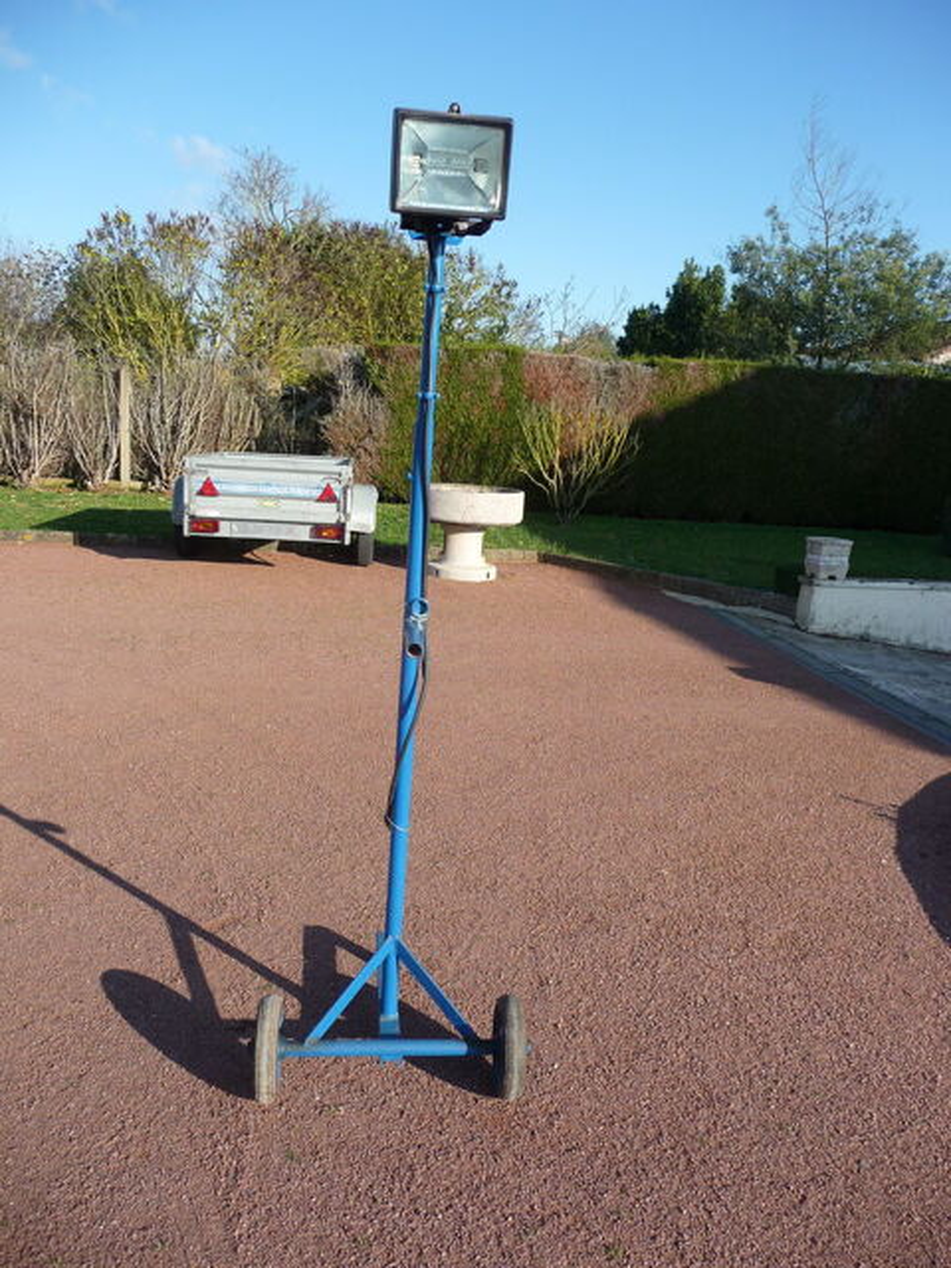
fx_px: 1026
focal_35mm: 28
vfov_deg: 63.4
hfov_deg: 49.7
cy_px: 634
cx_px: 476
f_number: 3.3
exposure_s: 1/640
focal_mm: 4.7
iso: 100
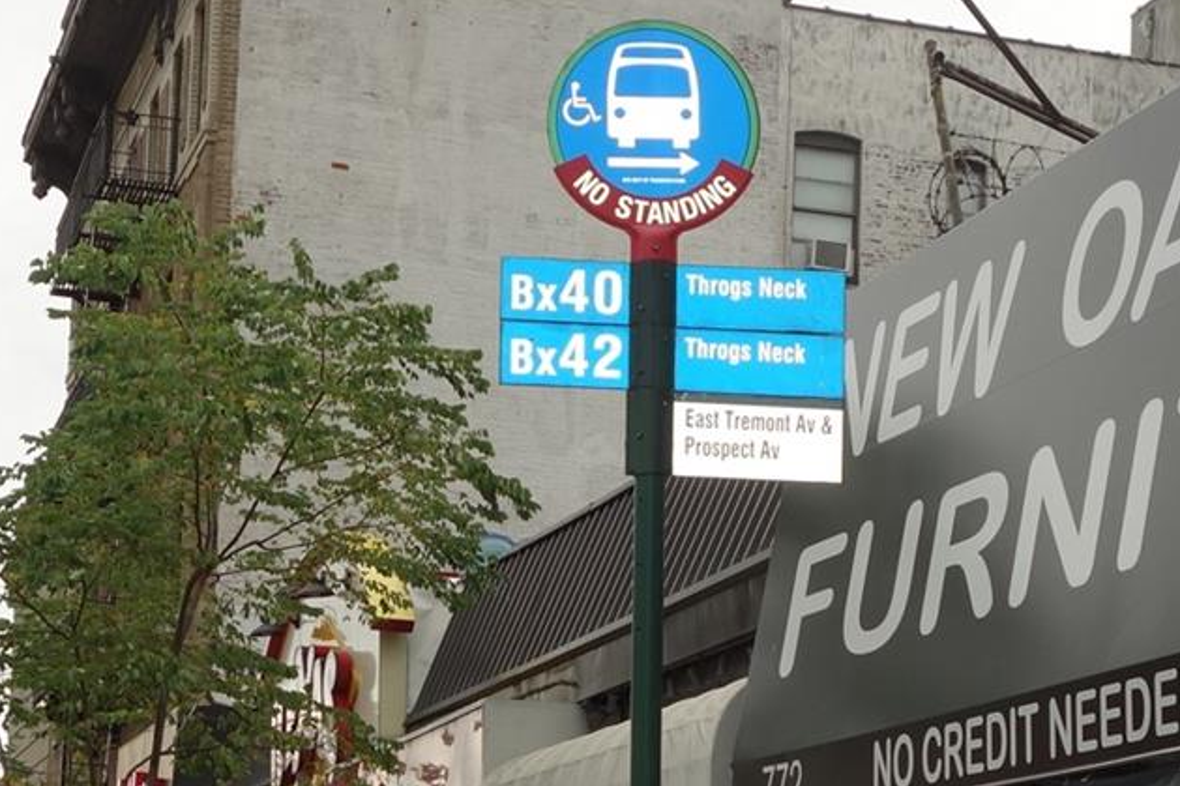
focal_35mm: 91
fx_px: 2983
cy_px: 779
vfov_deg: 14.8
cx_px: 706
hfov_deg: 22.3
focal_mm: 10.4
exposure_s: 1/100
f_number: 5.6
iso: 125
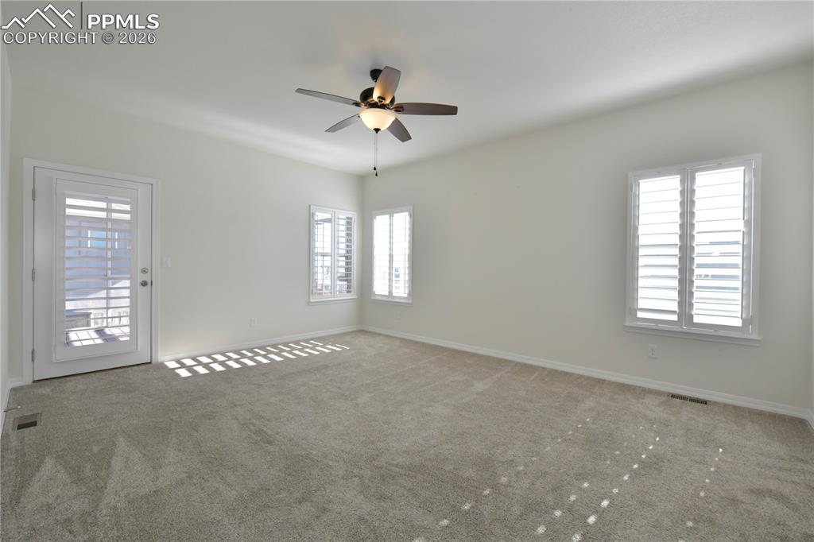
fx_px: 339
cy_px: 271
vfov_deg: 77.3
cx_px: 407
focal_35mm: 15
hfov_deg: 100.4
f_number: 13
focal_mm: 15
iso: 2000
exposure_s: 1/160
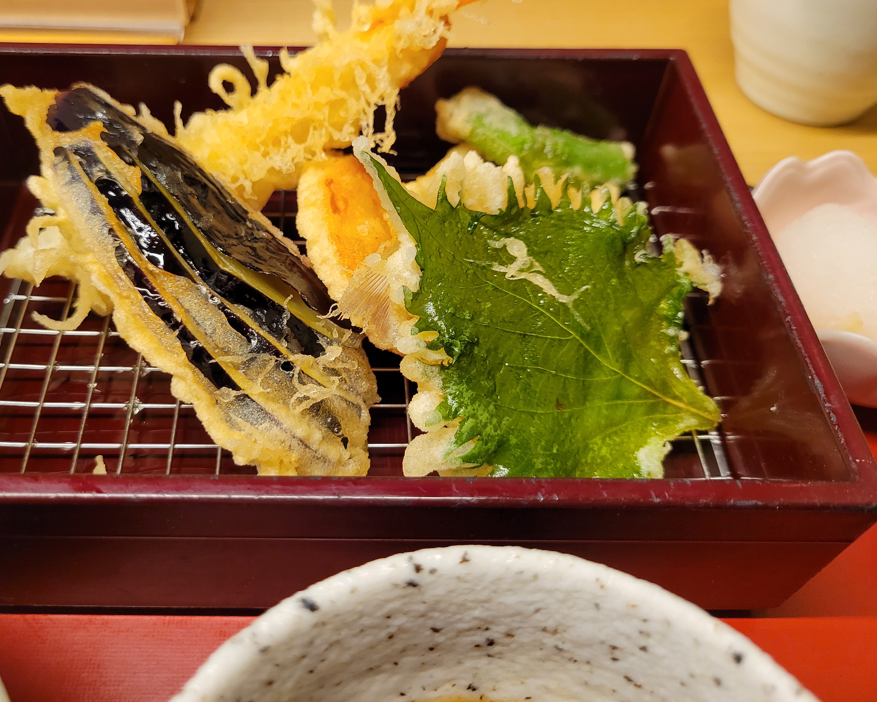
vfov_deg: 47.0
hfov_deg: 56.8
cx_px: 355
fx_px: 805
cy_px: 303
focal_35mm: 31
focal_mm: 5.4
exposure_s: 1/100
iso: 250
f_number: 1.8
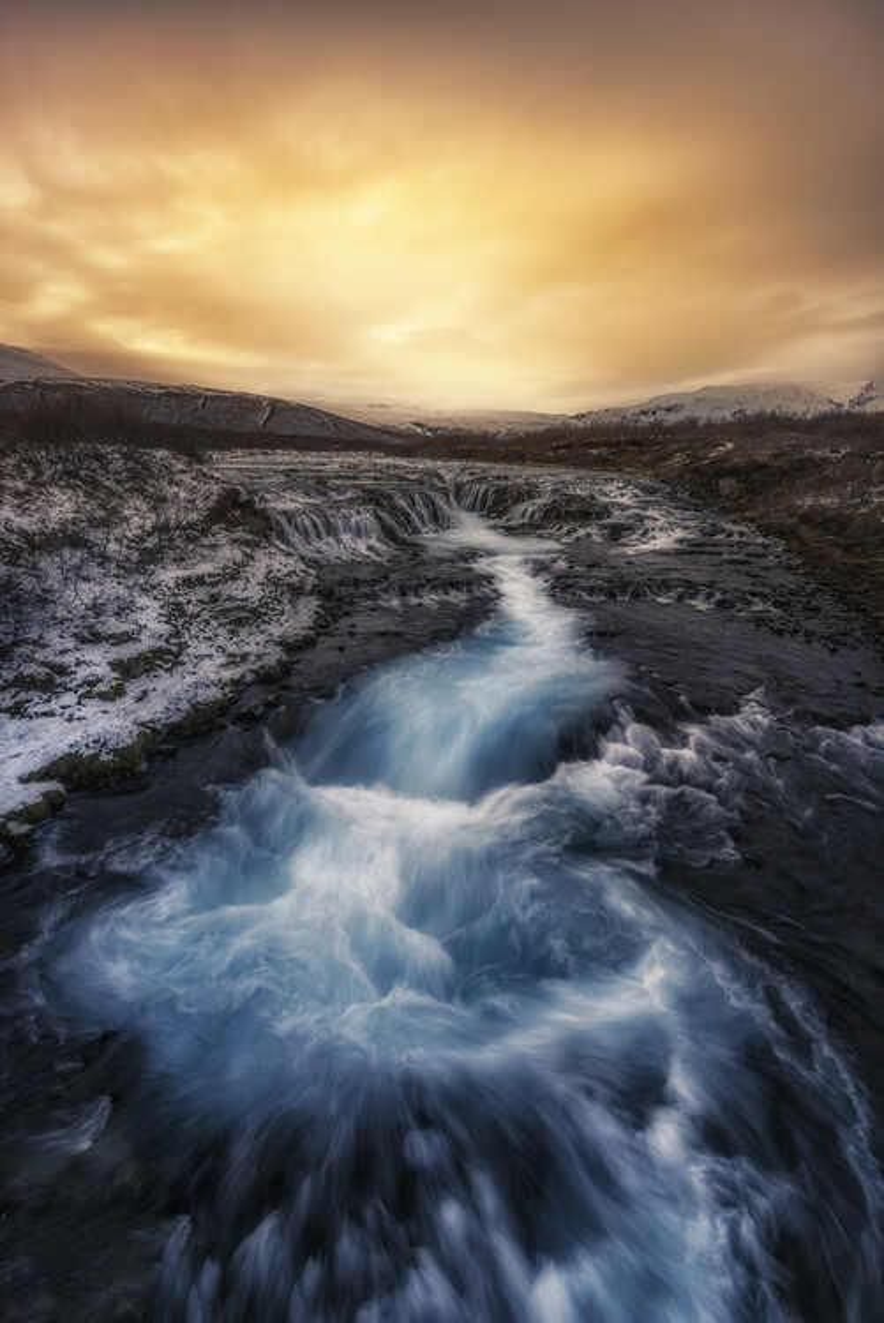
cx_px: 442
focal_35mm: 14
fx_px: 515
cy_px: 662
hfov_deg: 81.3
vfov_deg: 104.2
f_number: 2.8
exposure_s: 1/4
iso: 100
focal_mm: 14
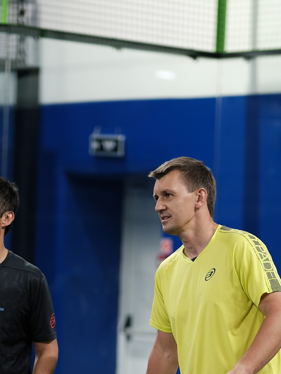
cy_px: 355
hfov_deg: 8.0
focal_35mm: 185
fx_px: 2002
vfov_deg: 10.6
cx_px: 98
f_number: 1.2
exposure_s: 1/250
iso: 250
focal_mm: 56
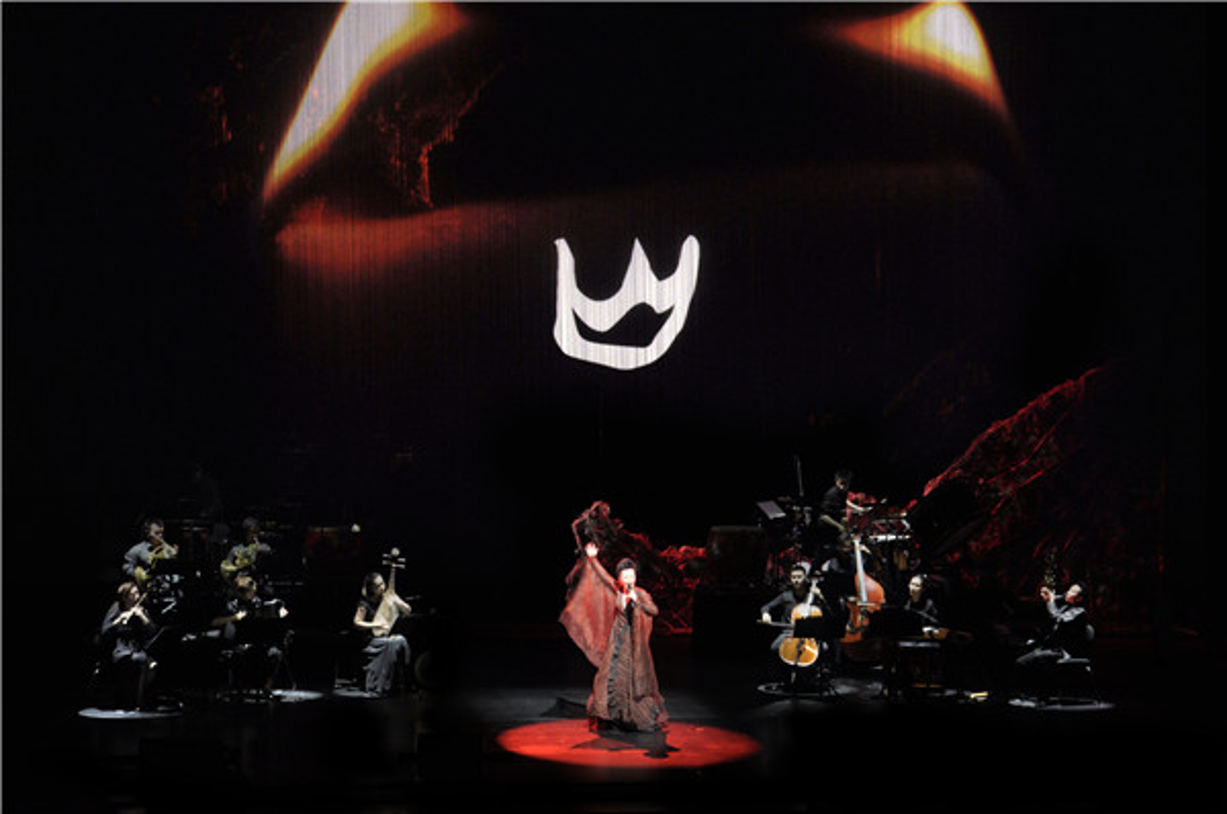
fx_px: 2552
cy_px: 407
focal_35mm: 75
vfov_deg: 18.1
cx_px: 614
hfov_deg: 27.0
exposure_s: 1/50
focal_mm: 50
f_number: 4.2
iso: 400
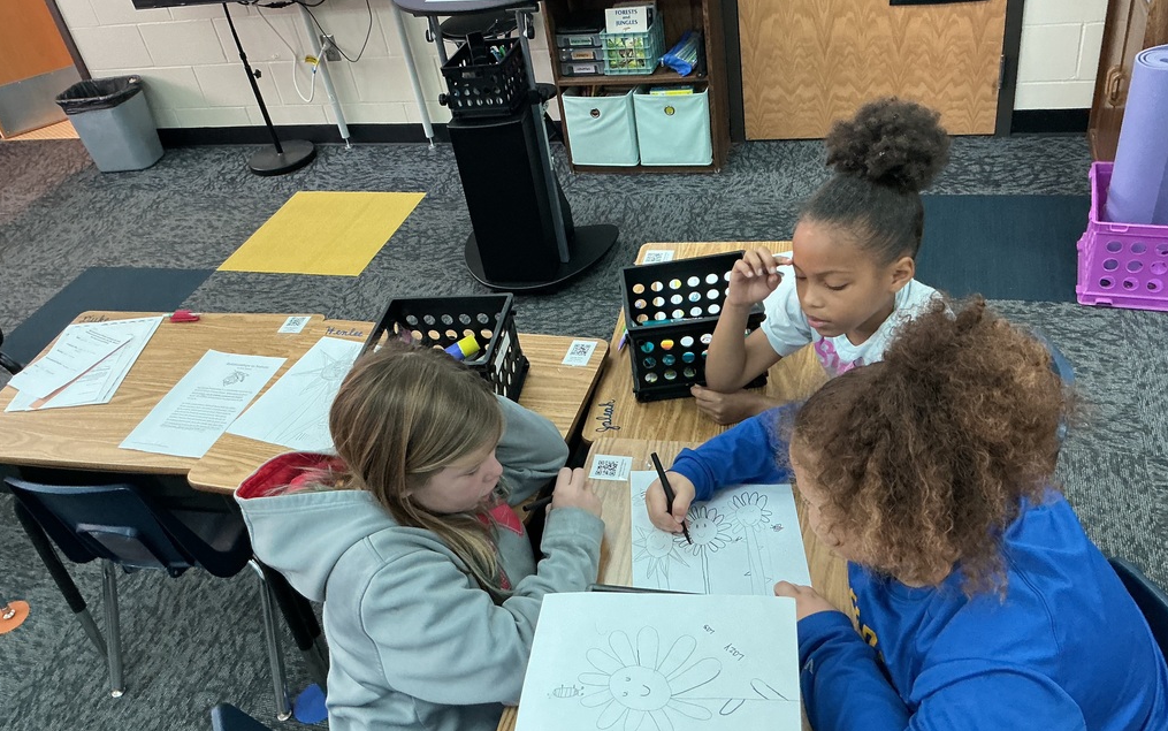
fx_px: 987
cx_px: 586
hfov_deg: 61.2
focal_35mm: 31
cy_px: 367
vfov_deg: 40.6
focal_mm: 3
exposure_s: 1/60
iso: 160
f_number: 1.8
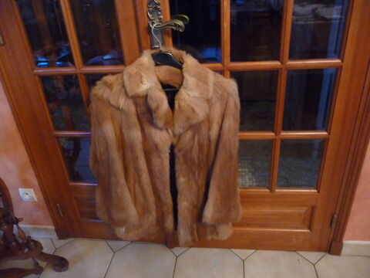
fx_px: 299
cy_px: 139
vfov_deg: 49.7
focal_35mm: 28
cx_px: 185
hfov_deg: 63.4
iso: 800
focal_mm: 4.7
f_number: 3.3
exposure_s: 1/8
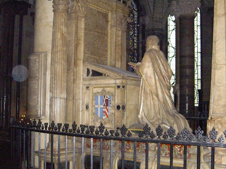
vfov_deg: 30.8
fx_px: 307
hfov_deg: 40.4
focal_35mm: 47
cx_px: 115
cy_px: 98
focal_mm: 8
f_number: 2.8
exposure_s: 1/60
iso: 400
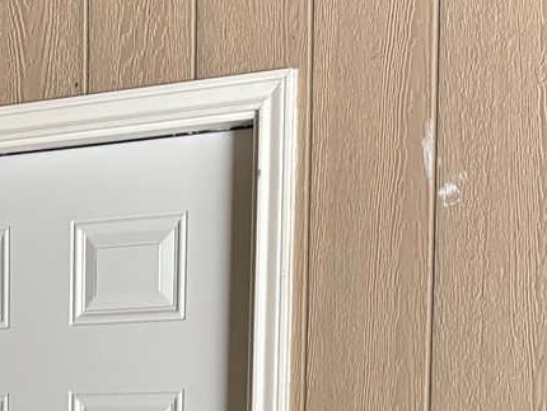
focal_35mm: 116
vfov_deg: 12.2
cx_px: -65
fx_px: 1834
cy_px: 627
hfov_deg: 16.4
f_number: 1.6
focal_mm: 5.96
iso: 200
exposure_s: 1/60
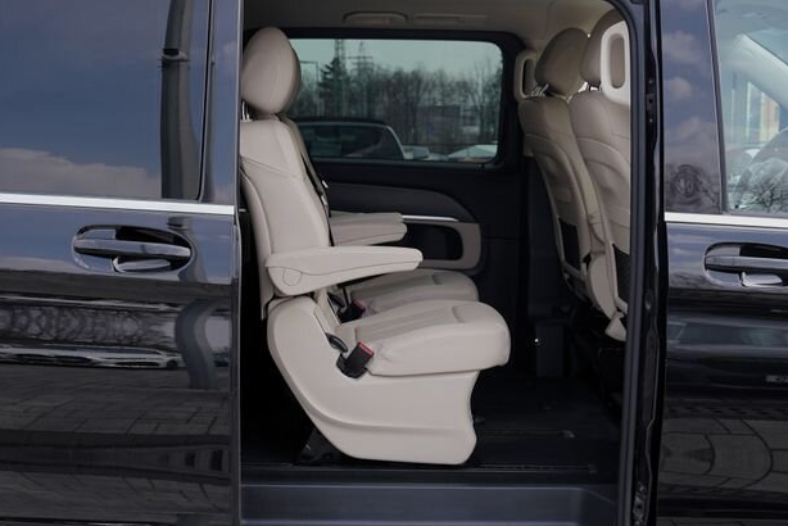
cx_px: 372
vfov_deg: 24.6
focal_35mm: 55
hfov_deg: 36.2
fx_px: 1204
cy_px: 293
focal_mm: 33
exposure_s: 1/125
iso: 100
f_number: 5
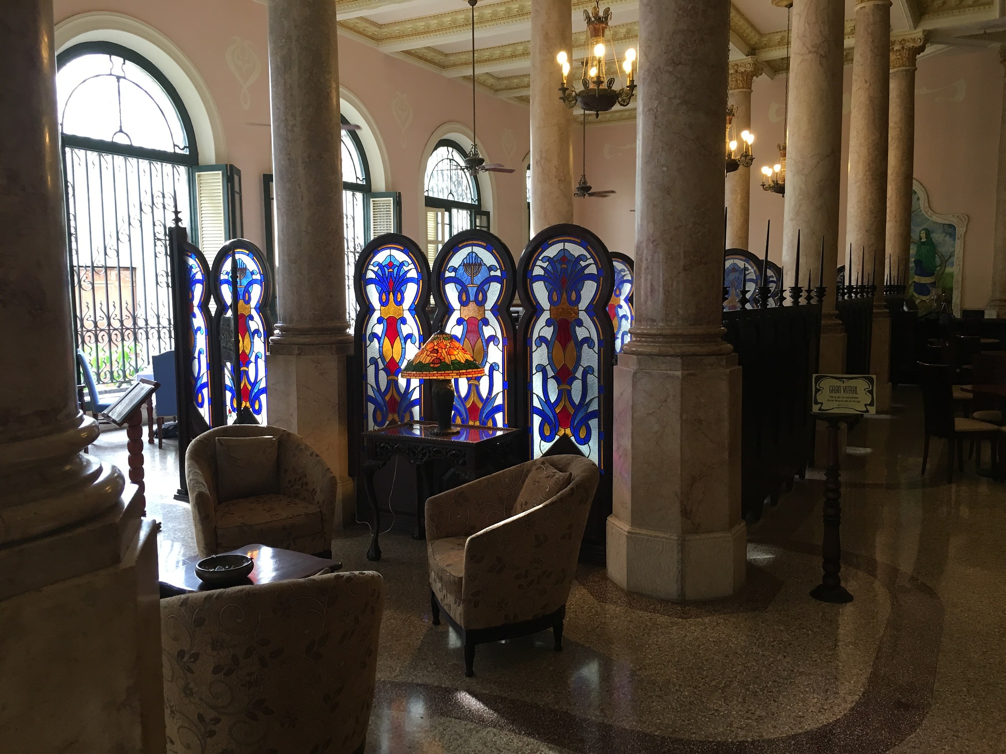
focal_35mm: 29
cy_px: 377
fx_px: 843
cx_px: 503
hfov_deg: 61.7
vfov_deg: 48.2
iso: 80
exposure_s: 1/30
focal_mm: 4.15
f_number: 2.2
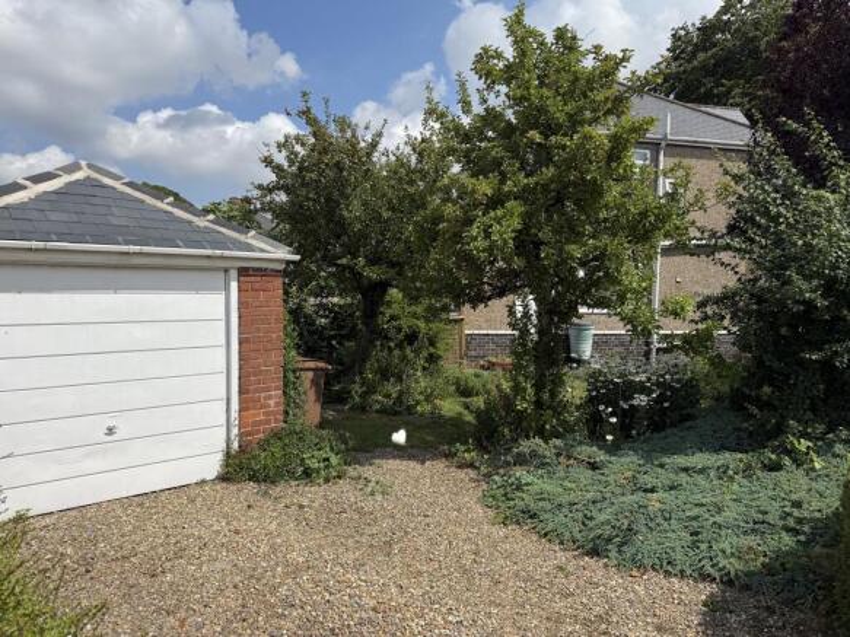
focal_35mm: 24
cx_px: 425
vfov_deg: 56.8
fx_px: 589
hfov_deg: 71.6
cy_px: 318
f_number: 1.78
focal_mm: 6.76
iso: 80
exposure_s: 1/6173
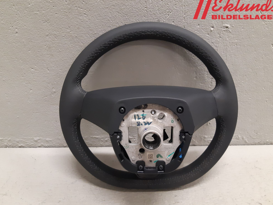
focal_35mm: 27
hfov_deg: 65.3
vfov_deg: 51.4
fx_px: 213
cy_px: 102
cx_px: 136
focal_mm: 3.93
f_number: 1.7
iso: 250
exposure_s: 1/50
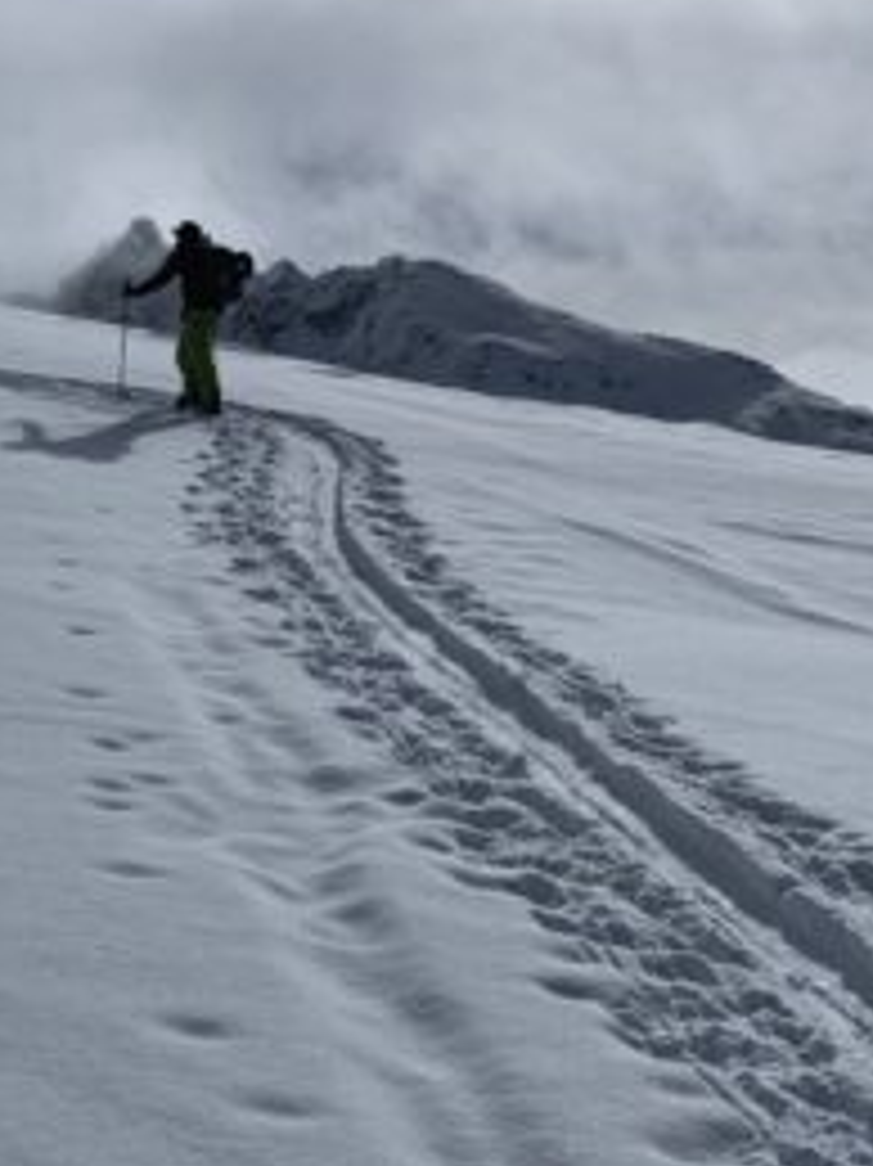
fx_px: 2928
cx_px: 297
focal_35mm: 87
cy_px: 83
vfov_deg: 21.9
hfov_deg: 16.9
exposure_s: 1/21739
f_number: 1.8
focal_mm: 4.25
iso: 25
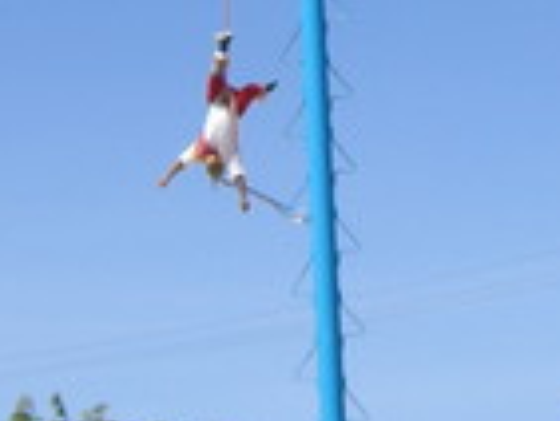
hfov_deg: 12.2
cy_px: -191
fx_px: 2623
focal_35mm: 162
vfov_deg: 9.0
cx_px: 350
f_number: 4.3
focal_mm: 6.2
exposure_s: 1/500
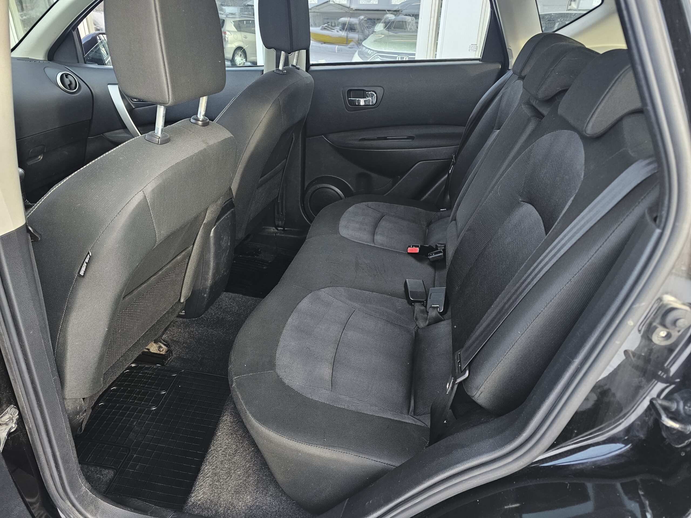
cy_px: 259
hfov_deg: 73.9
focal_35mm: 23
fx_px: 459
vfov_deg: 58.9
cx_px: 346
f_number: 1.7
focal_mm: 6.3
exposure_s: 1/180
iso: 125
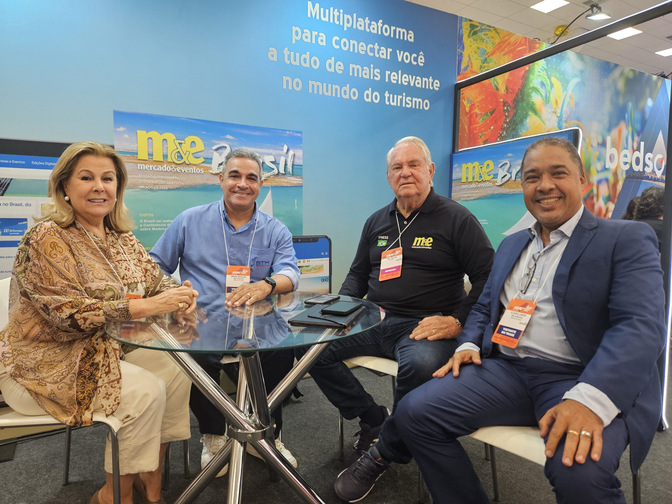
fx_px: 446
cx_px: 336
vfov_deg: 58.9
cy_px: 252
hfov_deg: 73.9
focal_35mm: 23
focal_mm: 5.4
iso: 400
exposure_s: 1/120
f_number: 1.8
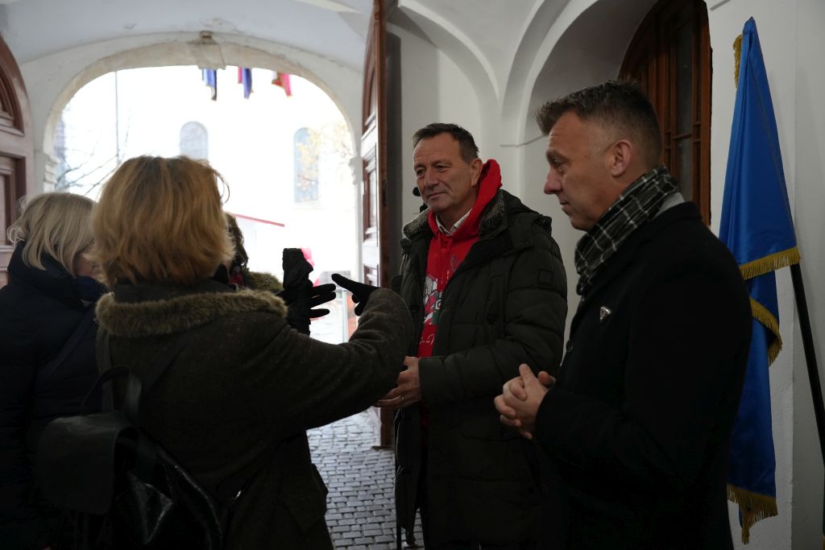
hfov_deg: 55.8
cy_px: 275
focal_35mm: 34
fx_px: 779
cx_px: 412
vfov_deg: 38.9
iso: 4000
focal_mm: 34
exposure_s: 1/160
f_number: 4
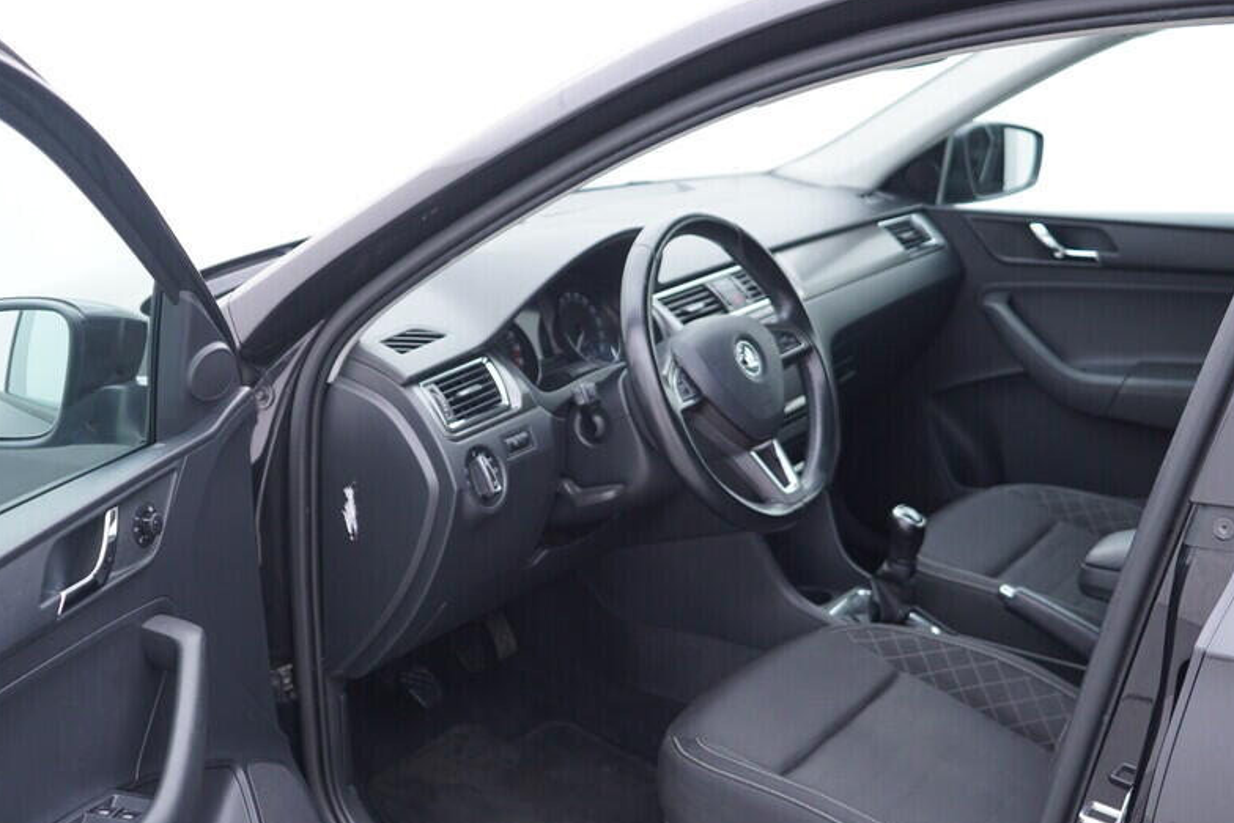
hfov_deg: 41.8
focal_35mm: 47
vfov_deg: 28.5
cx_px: 545
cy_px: 528
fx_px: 1611
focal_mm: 24
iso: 200
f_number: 2.8
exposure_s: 1/40
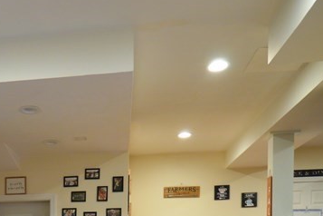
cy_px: 270
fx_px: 386
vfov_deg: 27.0
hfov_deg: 42.4
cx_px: 44
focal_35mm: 43
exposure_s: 1/20
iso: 400
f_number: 3.5
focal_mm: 10
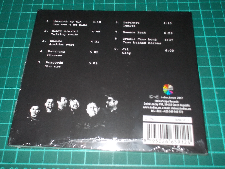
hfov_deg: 50.1
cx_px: 112
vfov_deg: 38.7
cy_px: 84
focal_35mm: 37
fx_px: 240
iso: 200
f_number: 3.7
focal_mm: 5.2
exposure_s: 1/30
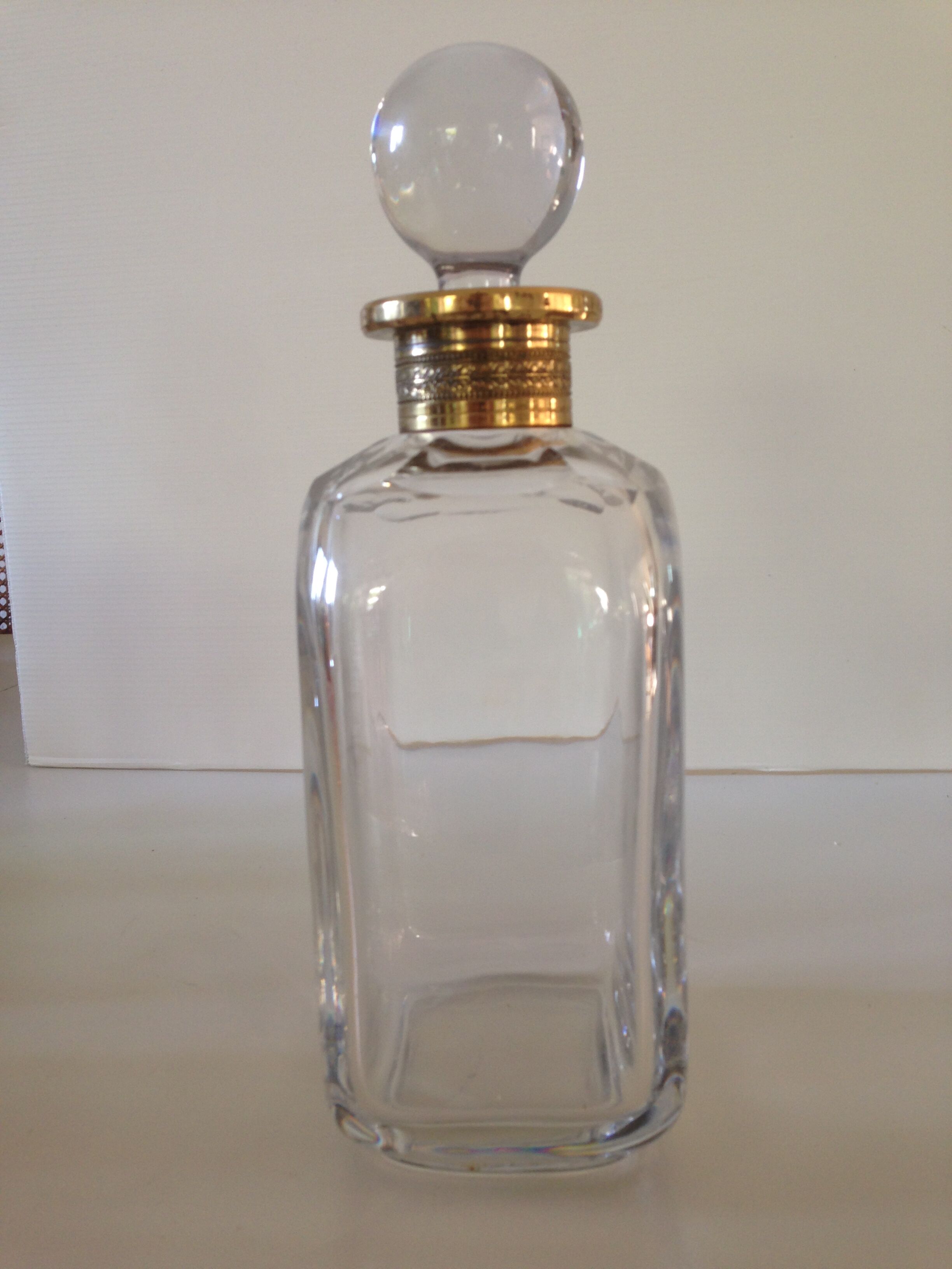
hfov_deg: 42.9
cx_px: 476
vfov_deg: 55.4
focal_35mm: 33
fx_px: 1210
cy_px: 634
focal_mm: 4.12
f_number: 2.4
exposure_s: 1/20
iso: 50
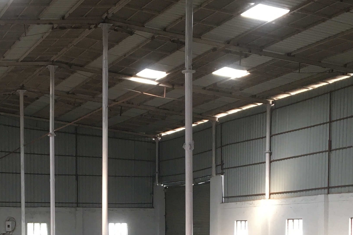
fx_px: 735
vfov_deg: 17.5
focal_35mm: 75
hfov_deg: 26.8
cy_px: 266
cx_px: 107
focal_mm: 4.15
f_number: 2.2
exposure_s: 1/33
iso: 40
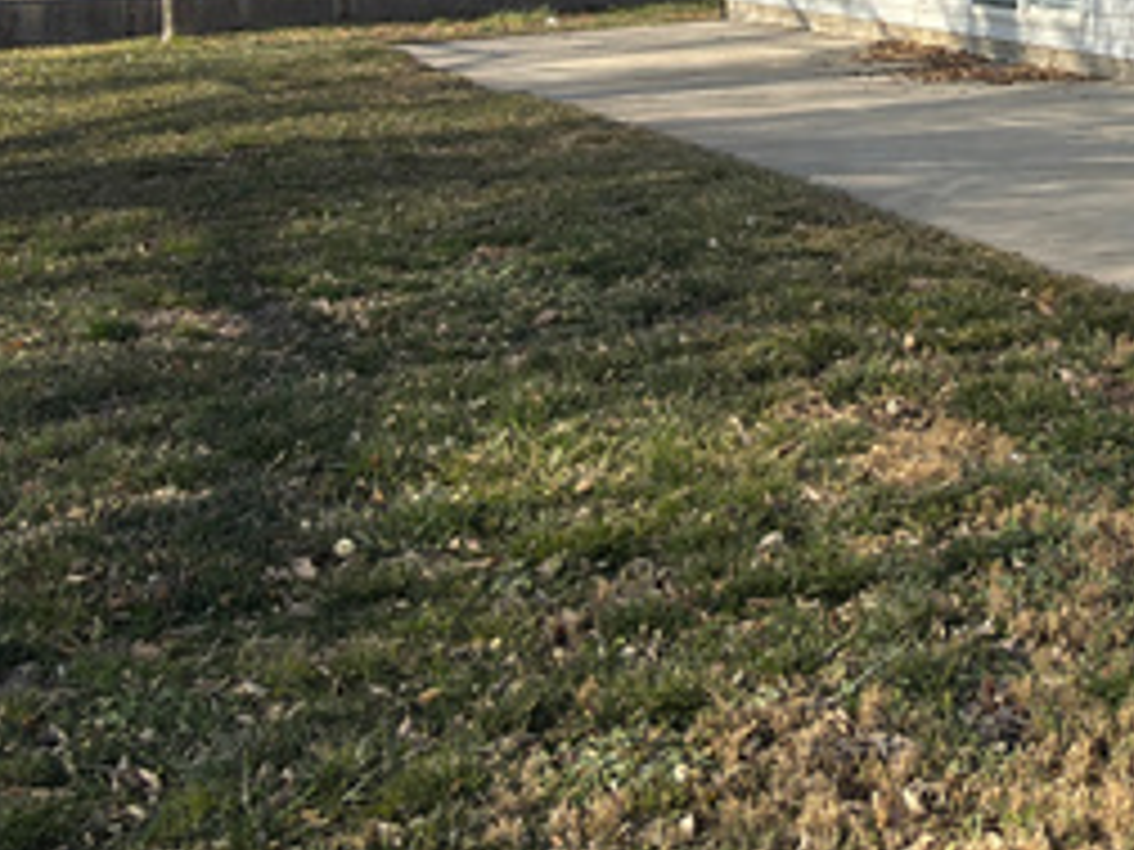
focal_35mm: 57
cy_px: 22
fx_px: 1867
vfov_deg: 24.6
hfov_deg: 32.5
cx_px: 958
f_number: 2.2
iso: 16
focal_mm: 2.22
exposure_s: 1/681
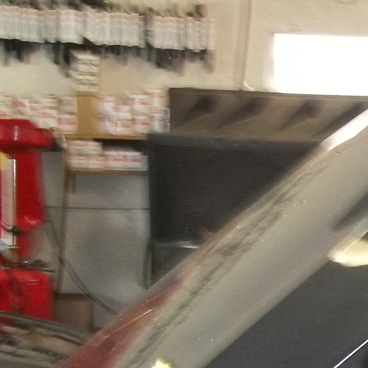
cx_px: 615
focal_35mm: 123
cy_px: 349
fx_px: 1479
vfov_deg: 14.0
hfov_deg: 13.1
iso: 160
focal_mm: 5.7
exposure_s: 1/30
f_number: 2.9
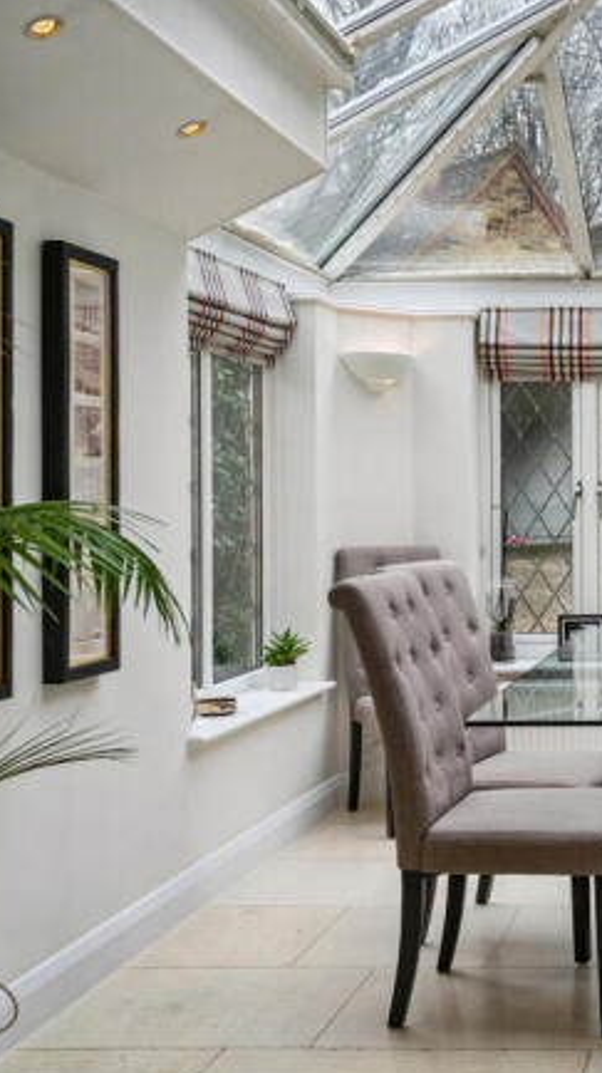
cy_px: 539
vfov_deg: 44.6
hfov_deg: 23.4
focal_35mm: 46
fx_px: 1308
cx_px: 752
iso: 320
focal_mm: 29
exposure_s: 1/60
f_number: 7.1
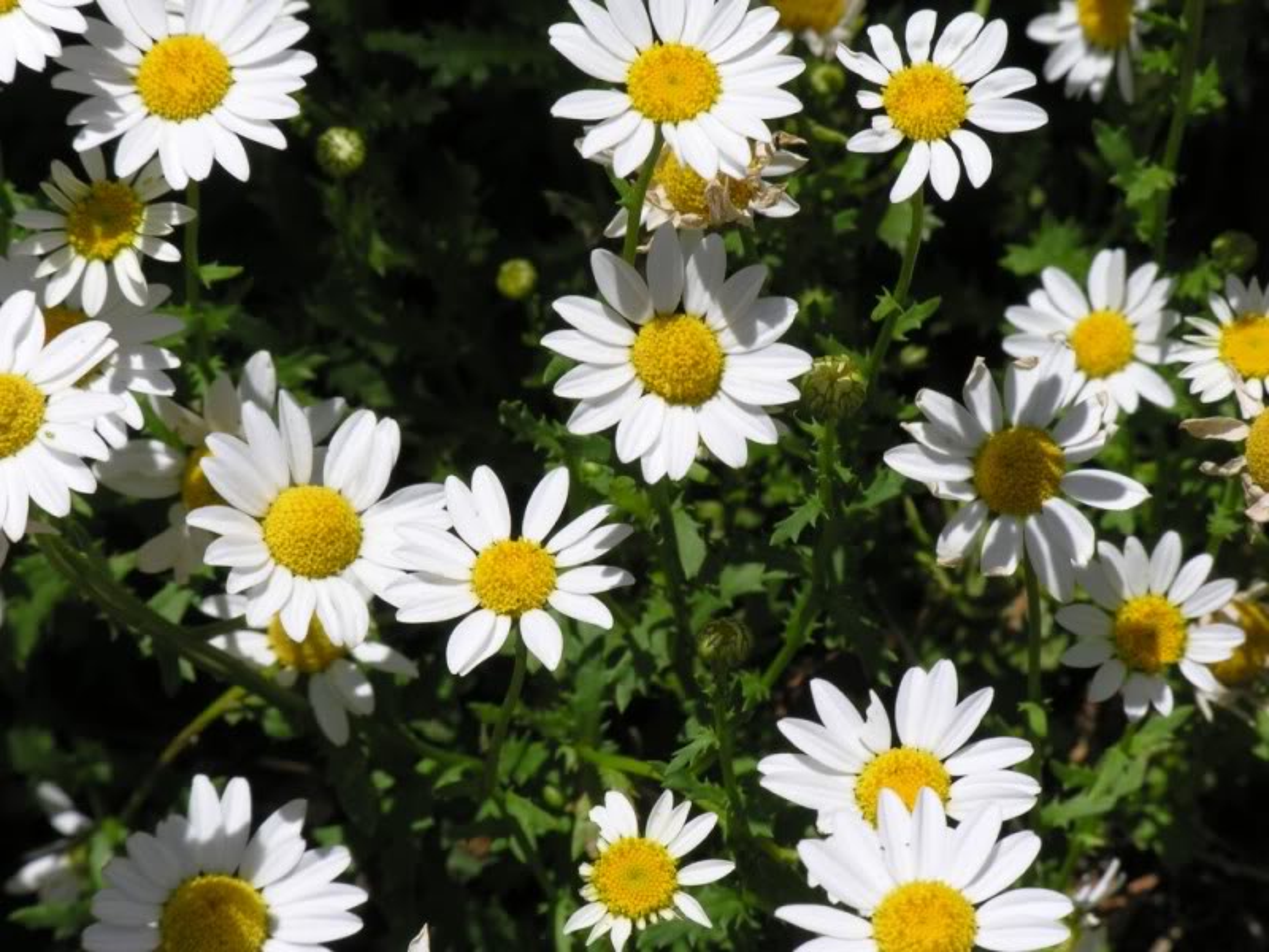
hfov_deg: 7.1
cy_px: 476
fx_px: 10228
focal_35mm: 279
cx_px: 634
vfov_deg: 5.3
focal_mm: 71
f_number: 7.5
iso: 50
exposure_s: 1/212
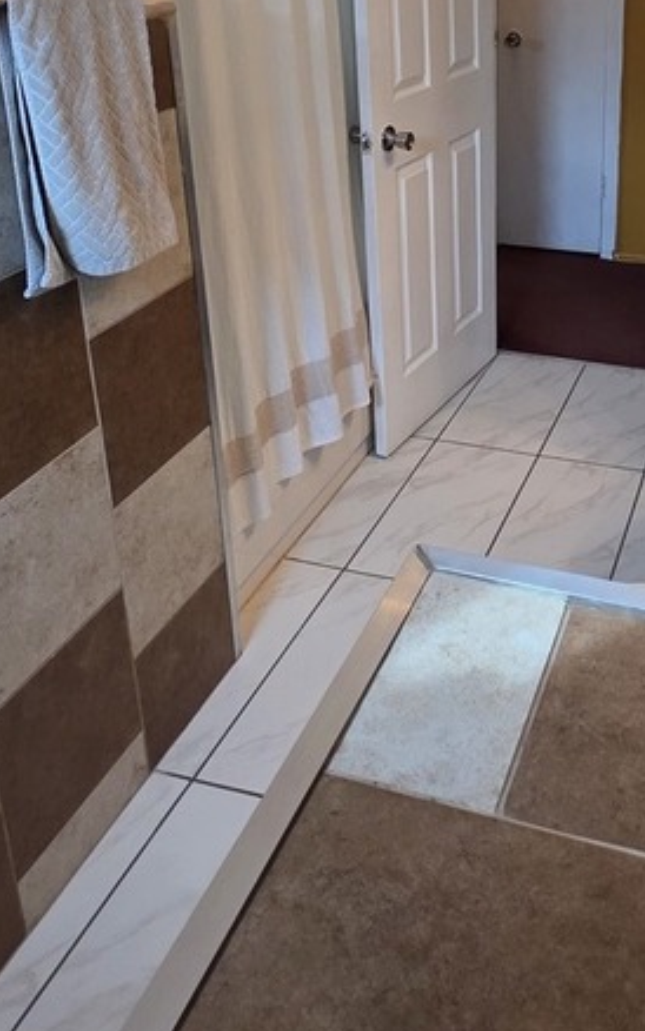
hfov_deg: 35.4
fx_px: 956
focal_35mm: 34
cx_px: 563
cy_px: 226
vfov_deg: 53.4
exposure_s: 1/120
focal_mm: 2.2
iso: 250
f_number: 1.9
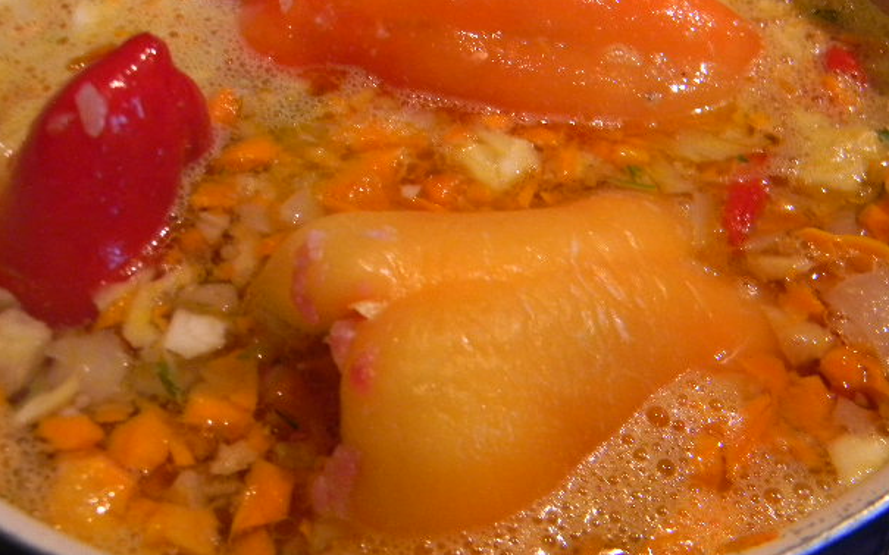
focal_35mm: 46
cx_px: 444
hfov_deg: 43.5
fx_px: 1114
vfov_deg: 27.9
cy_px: 217
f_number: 3.8
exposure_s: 1/27.5
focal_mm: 7.3
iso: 400
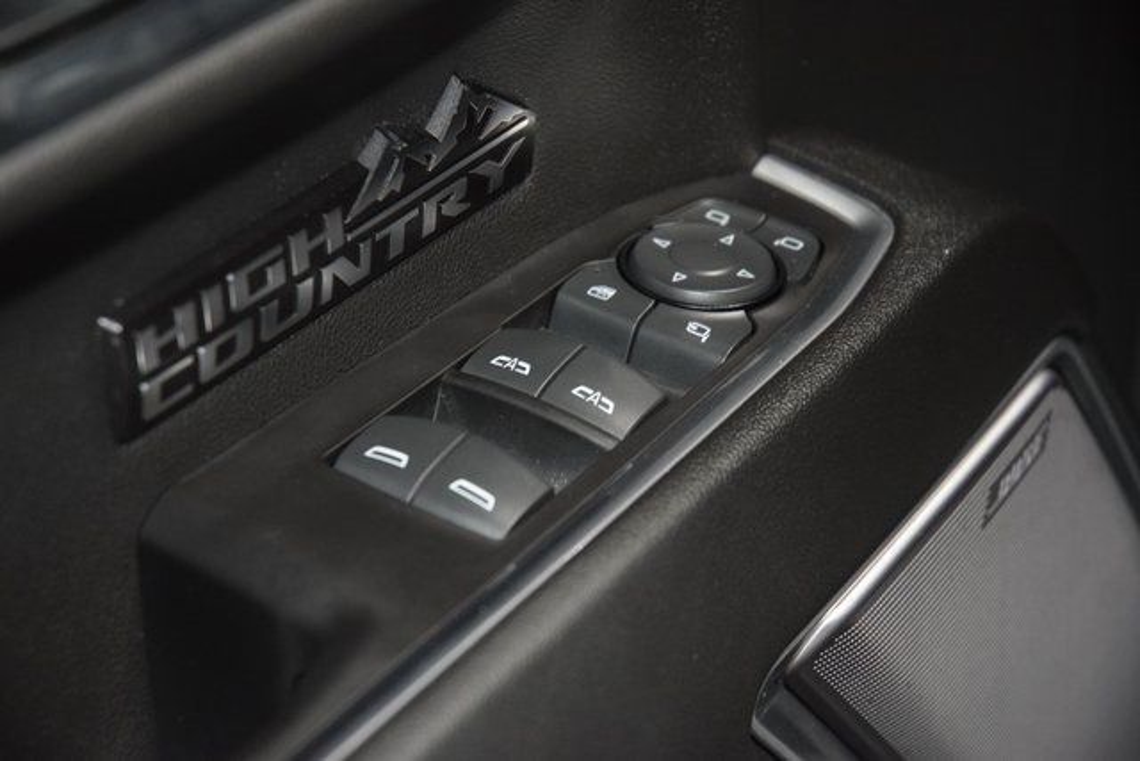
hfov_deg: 19.5
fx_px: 3326
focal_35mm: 105
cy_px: 380
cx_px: 570
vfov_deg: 13.0
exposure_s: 1/100
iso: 2500
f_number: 4.5
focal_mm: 70
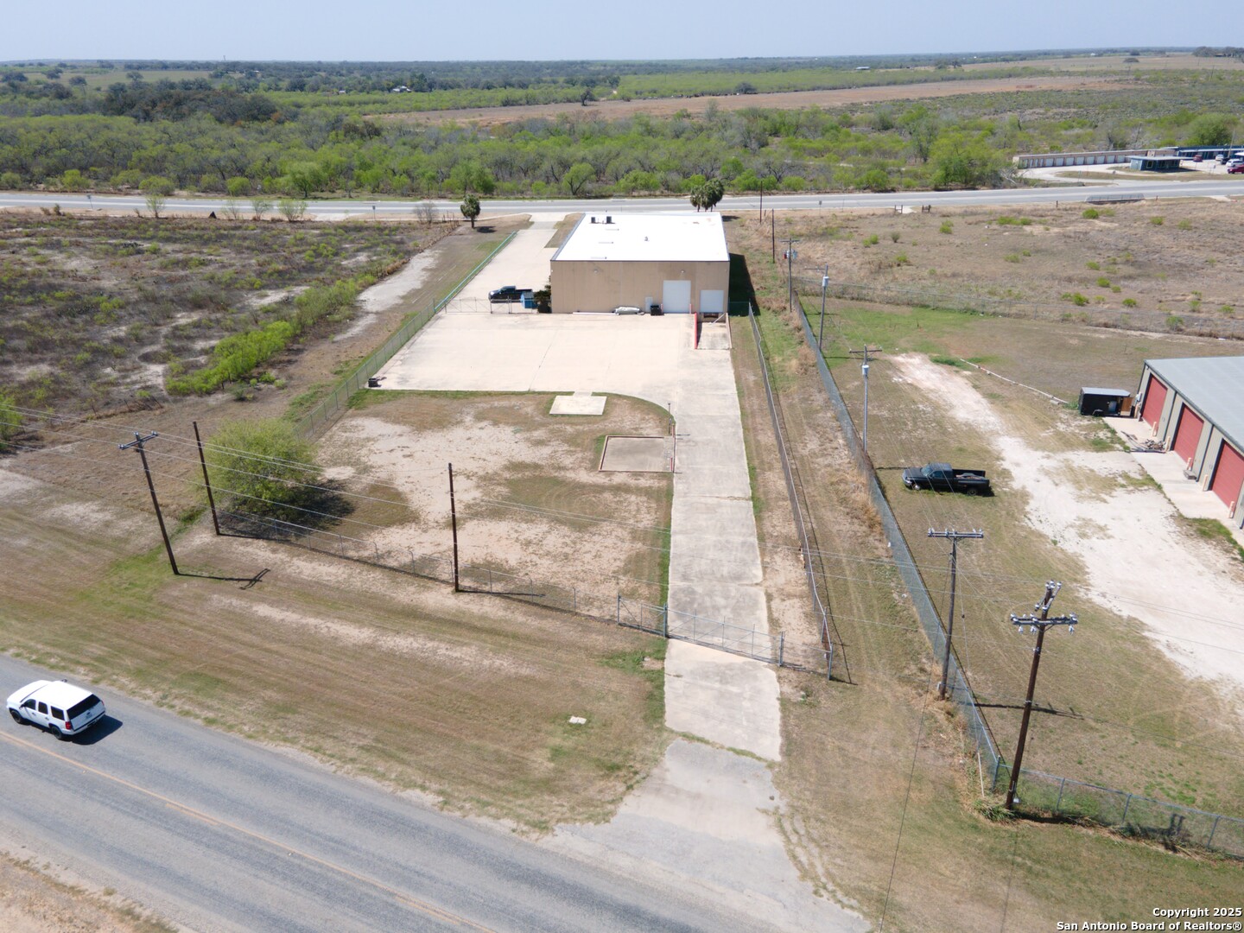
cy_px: 466
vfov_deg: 56.8
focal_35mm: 24
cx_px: 622
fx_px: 862
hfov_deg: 71.6
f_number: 2.8
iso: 100
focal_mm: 4.5
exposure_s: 1/640
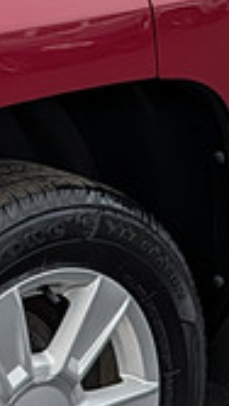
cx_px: 61
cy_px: -17
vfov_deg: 13.2
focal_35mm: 160
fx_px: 1726
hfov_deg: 7.6
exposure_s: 1/205
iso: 19
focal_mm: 6.9
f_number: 1.68
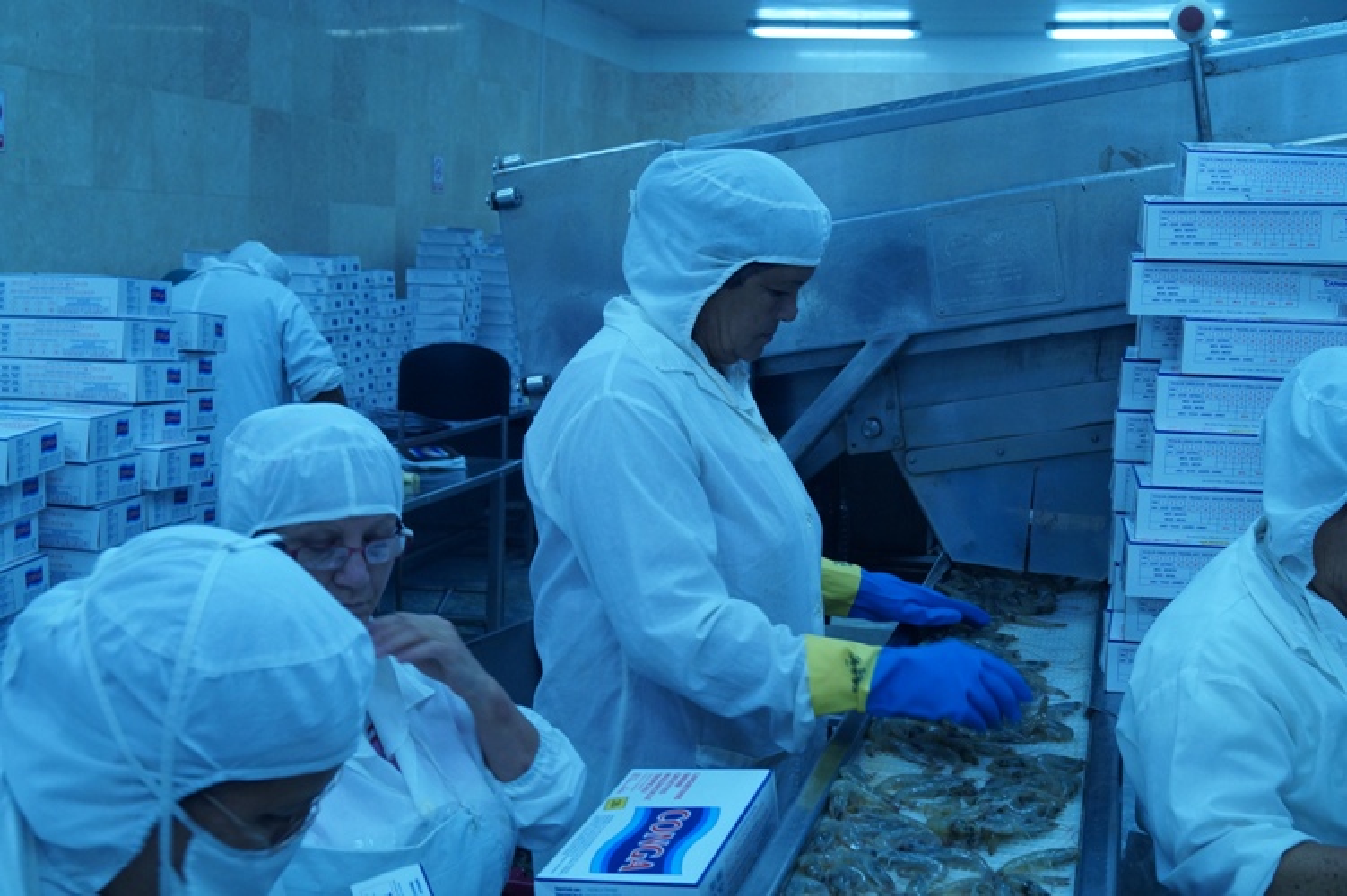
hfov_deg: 46.4
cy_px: 448
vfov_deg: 31.9
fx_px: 1571
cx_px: 674
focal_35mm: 42
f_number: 6.3
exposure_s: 1/60
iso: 800
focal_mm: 28
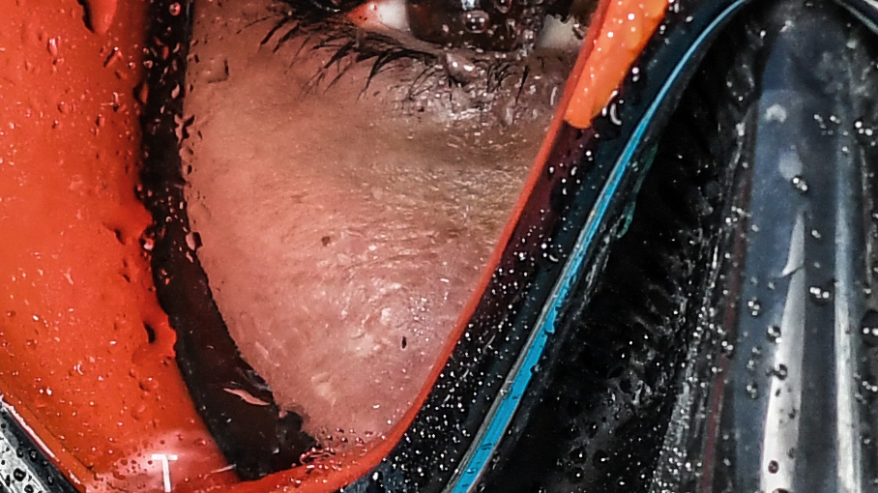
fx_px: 11218
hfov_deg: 4.5
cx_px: 325
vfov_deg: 2.5
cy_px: 451
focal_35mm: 482
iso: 640
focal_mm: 50
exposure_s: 1/5000
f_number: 5
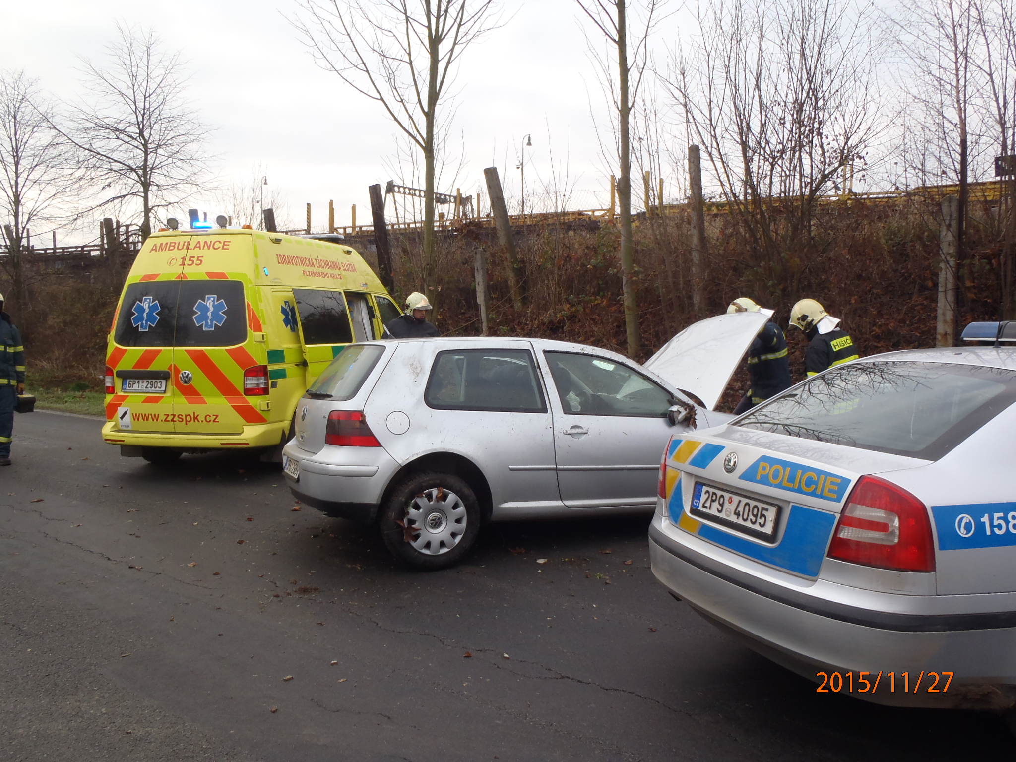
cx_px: 508
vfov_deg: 49.7
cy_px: 381
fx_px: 822
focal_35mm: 28
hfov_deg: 63.4
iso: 80
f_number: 3.9
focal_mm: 5
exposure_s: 1/125
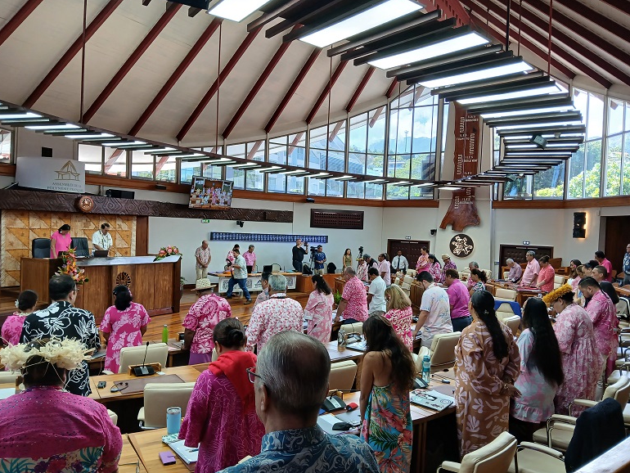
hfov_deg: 65.3
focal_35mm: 27
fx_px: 492
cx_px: 316
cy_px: 241
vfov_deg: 51.4
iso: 64
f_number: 1.8
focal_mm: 3.98
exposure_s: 1/60
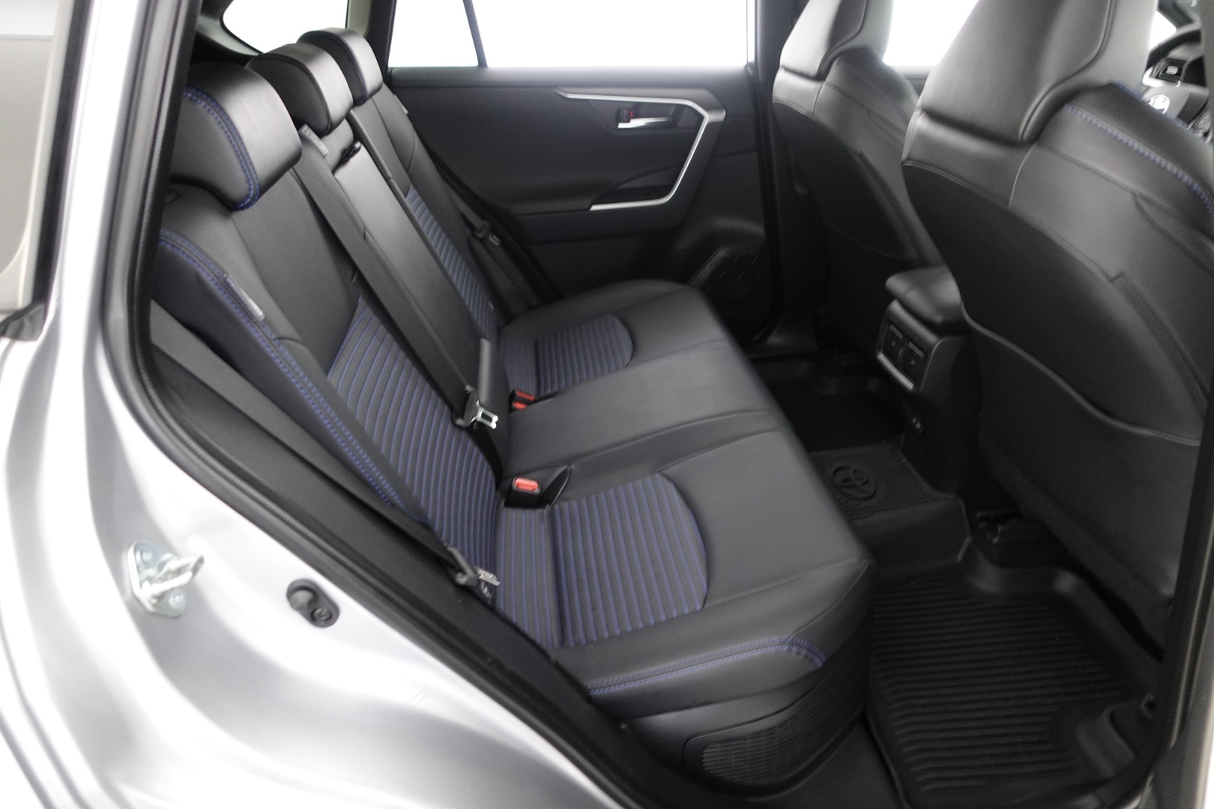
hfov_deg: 73.7
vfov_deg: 53.1
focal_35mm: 24
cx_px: 607
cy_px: 404
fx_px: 809
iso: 800
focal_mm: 9.4
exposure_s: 1/15
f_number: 1.8
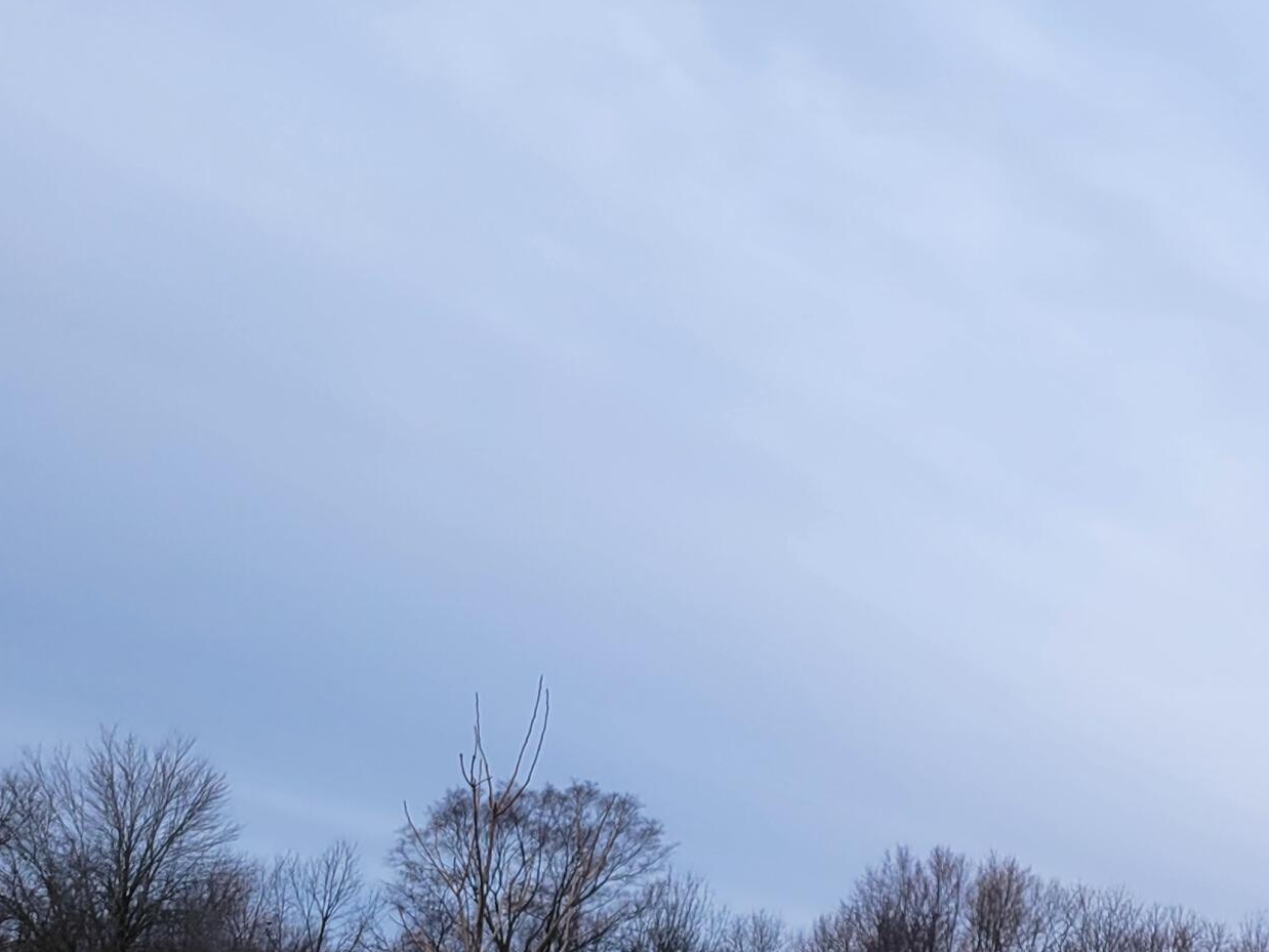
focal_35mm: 63
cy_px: 976
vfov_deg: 22.3
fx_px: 2310
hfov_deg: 28.2
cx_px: 1362
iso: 40
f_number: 1.8
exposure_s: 1/673
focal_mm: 5.4
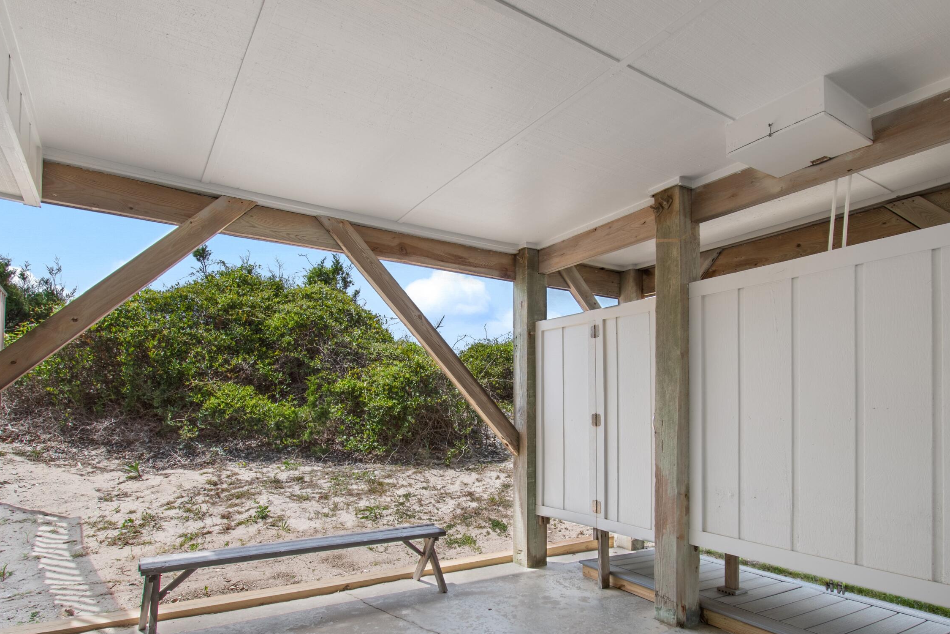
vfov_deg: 60.8
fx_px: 528
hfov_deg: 83.8
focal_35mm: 20
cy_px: 409
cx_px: 513
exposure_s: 1/125
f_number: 5.6
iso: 100
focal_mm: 10
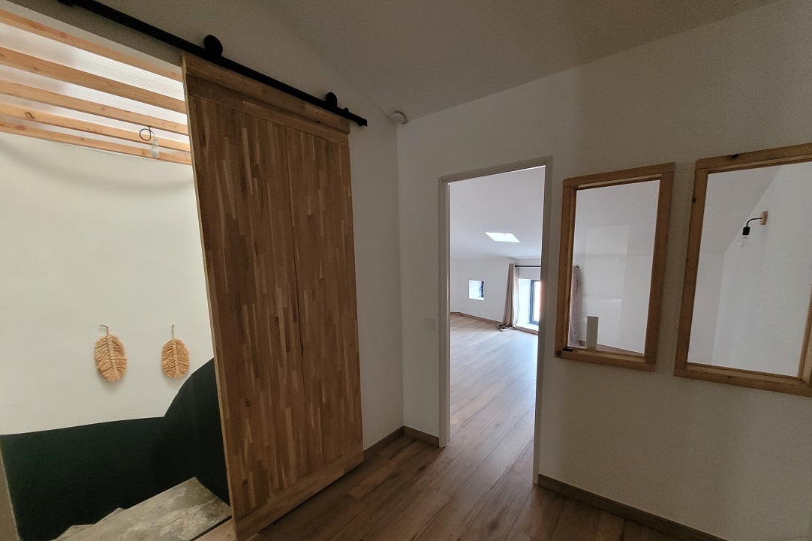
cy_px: 302
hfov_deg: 104.2
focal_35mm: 14
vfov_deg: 80.9
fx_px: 316
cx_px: 420
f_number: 2.2
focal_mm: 1.74
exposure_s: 1/33
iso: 320
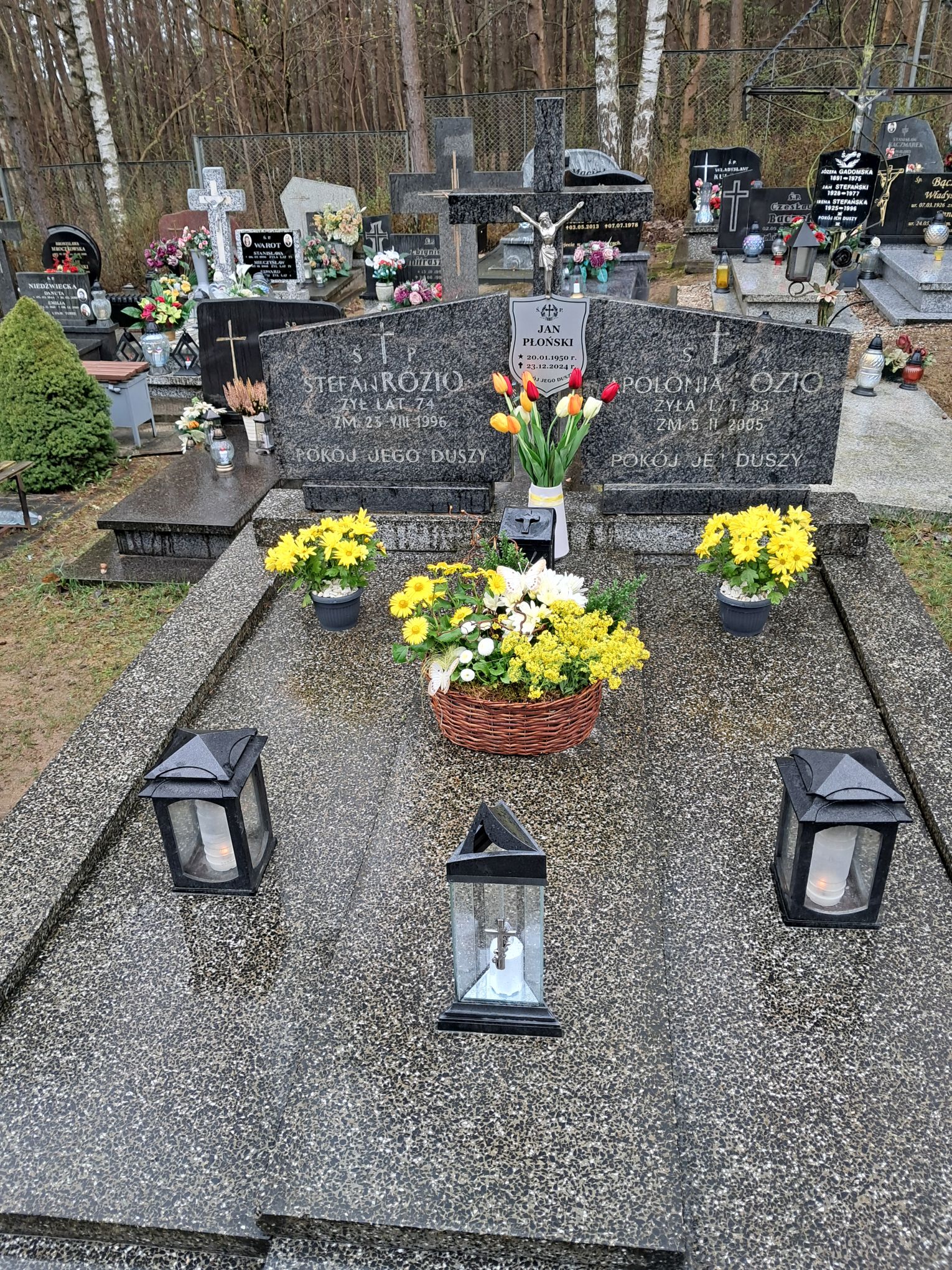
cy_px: 635
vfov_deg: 65.3
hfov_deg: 51.4
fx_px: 990
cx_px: 476
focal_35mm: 27
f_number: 1.8
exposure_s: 1/50
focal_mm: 4
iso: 64
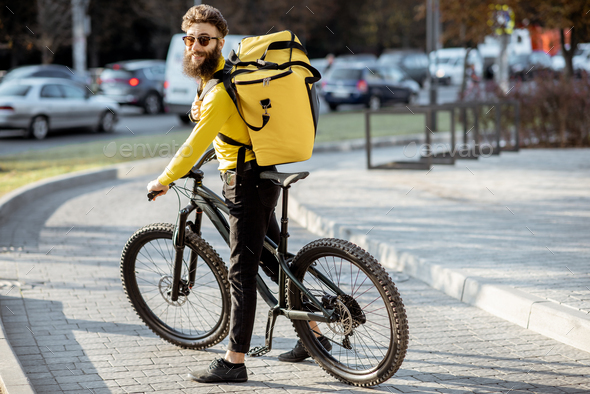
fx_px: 1394
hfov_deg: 23.9
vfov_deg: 16.1
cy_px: 197
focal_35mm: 85
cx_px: 295
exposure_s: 1/1000
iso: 200
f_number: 2.2
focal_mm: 85
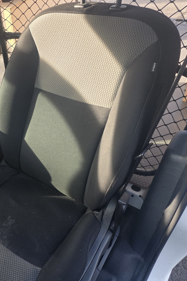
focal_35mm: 32
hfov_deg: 37.8
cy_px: 140
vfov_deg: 58.7
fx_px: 249
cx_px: 11
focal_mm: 6.25
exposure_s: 1/180
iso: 40
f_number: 1.7
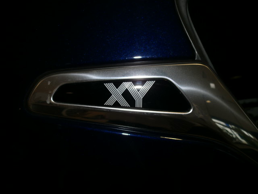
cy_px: 97
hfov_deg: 52.6
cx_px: 129
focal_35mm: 35
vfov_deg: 40.7
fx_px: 261
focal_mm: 6.3
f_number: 7.8
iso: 64
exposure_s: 1/40
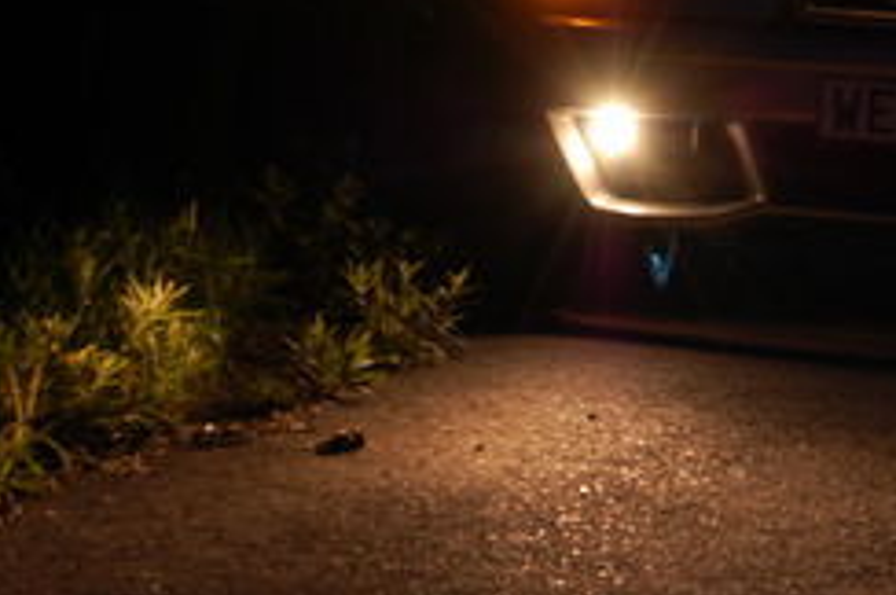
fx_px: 5377
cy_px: -59
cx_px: 991
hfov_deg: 9.4
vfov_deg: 6.3
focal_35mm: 216
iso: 200
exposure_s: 1/1.6
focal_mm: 55
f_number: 5.6
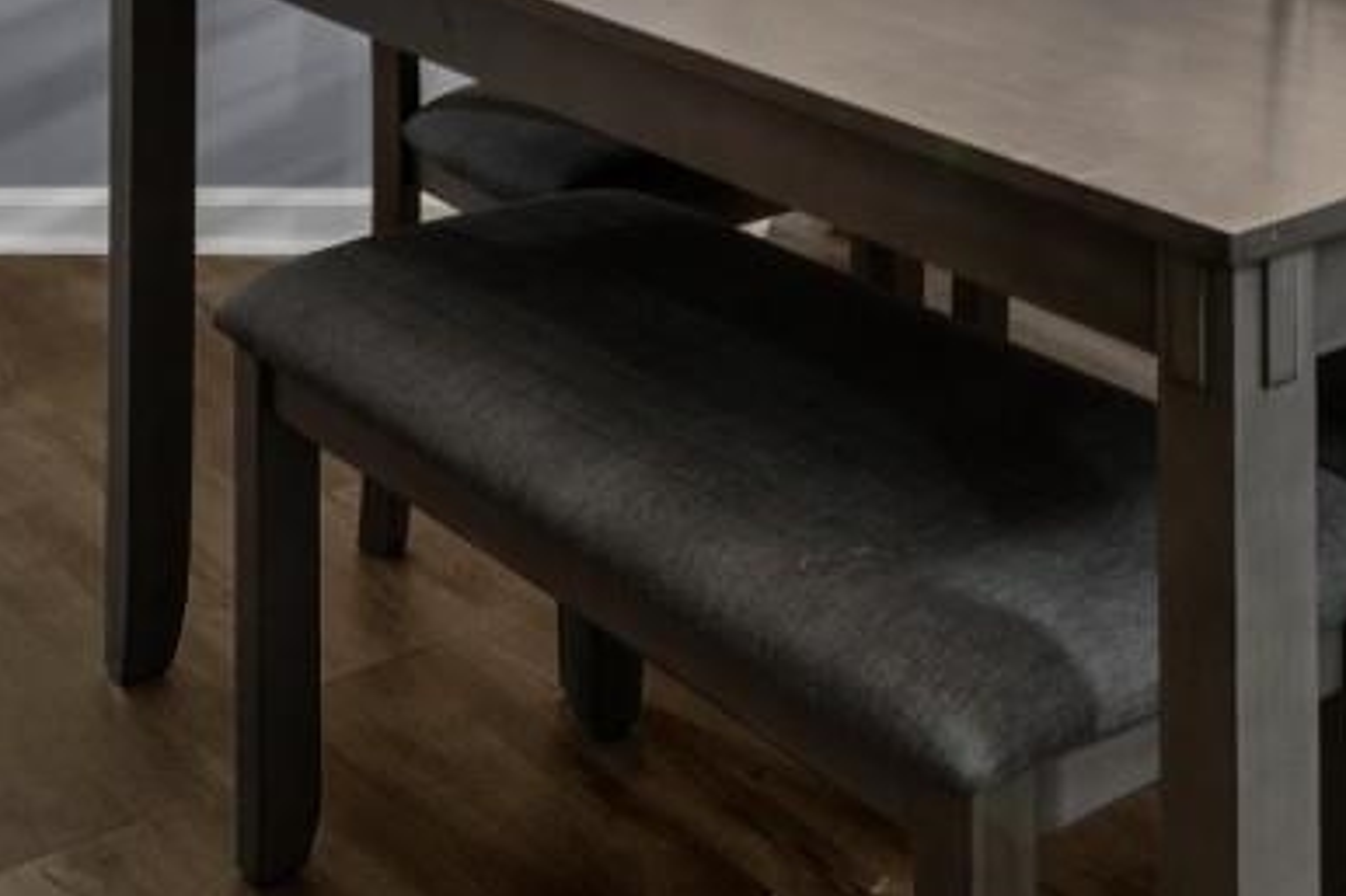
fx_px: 2354
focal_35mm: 63
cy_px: -610
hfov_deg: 30.7
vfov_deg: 18.1
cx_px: 1175
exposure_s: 1
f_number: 4.5
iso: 100
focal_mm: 10
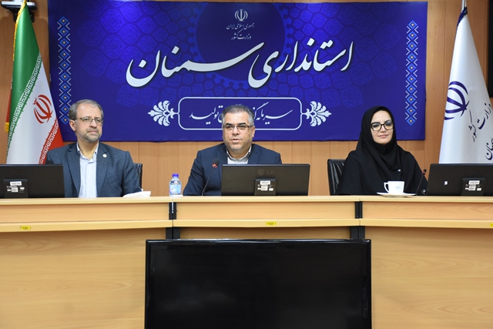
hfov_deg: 28.1
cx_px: 246
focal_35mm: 72
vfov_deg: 18.9
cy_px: 164
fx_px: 986
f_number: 4.5
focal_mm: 48
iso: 1600
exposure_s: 1/80
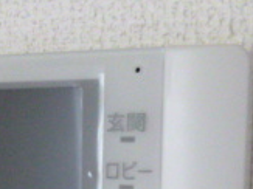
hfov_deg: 19.3
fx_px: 716
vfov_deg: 14.5
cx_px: -17
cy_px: 243
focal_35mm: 98
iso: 800
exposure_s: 1/30
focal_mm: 4.5
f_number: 3.9
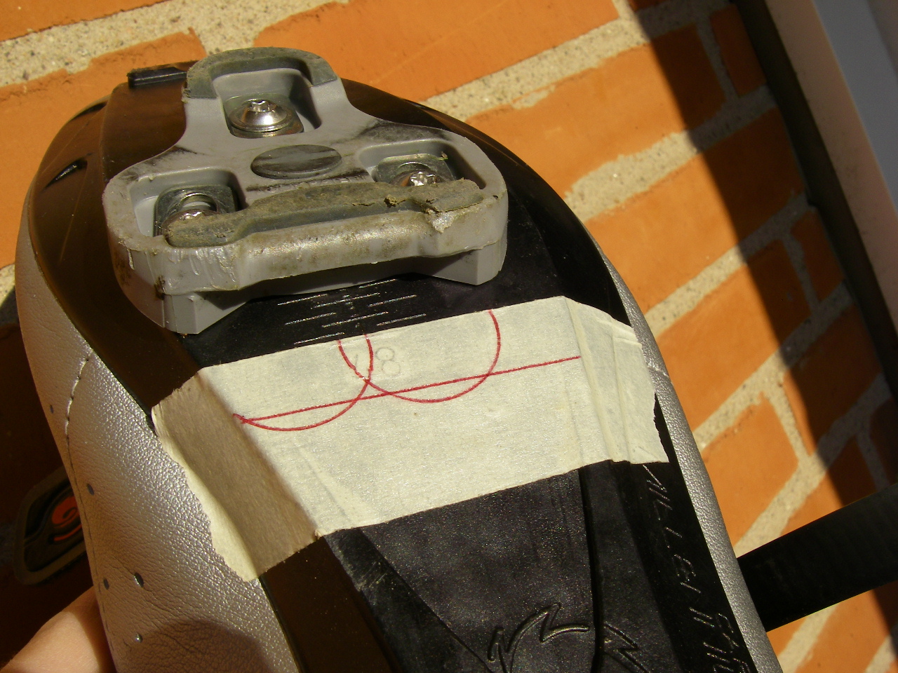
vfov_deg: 37.7
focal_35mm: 38
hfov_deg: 49.0
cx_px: 449
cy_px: 336
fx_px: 986
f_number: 6.6
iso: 64
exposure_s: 1/250
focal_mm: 6.3
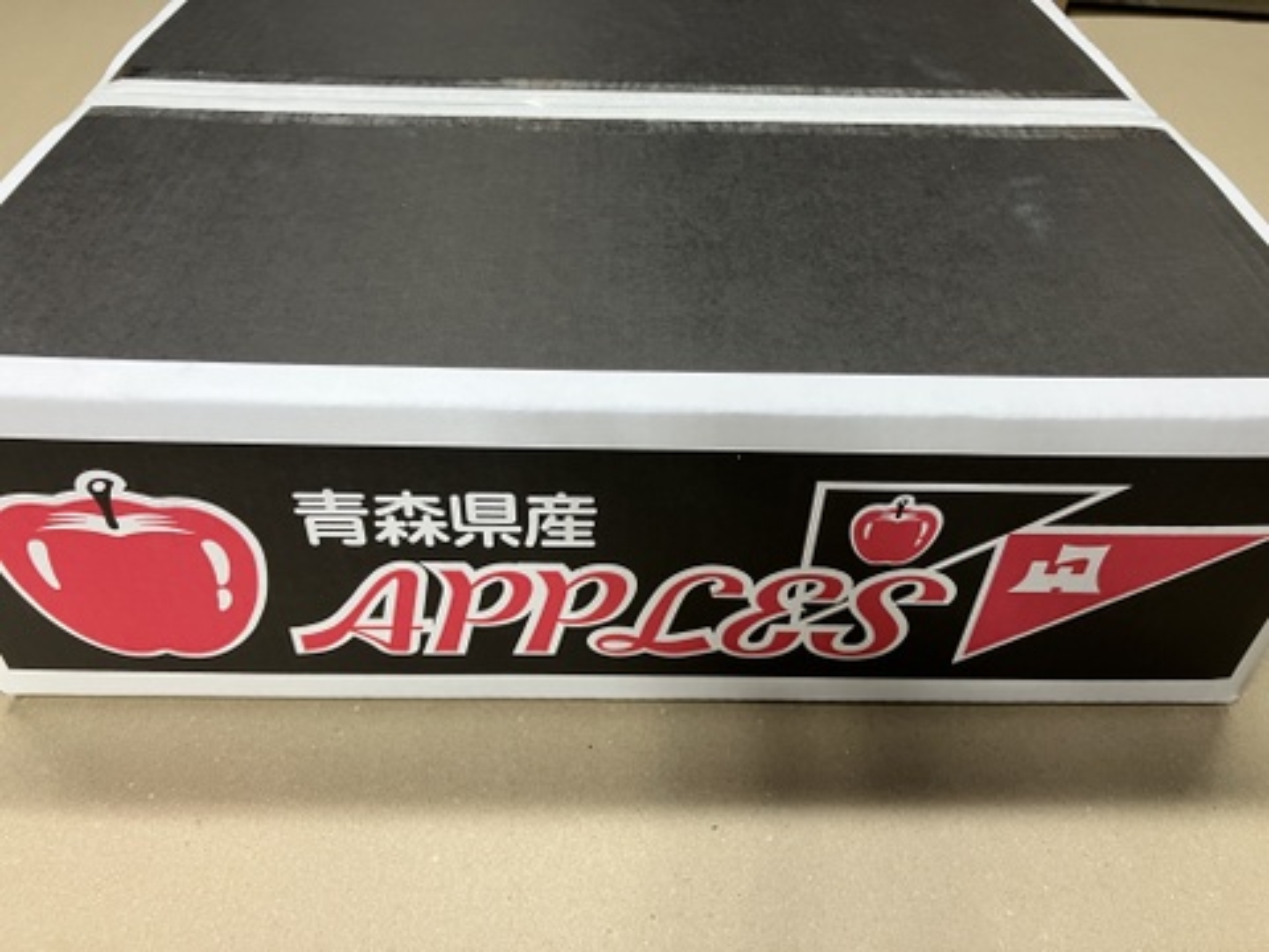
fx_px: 1026
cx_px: 634
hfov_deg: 63.4
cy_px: 476
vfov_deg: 49.7
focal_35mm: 28
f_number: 1.8
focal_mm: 3.99
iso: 125
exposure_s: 1/50
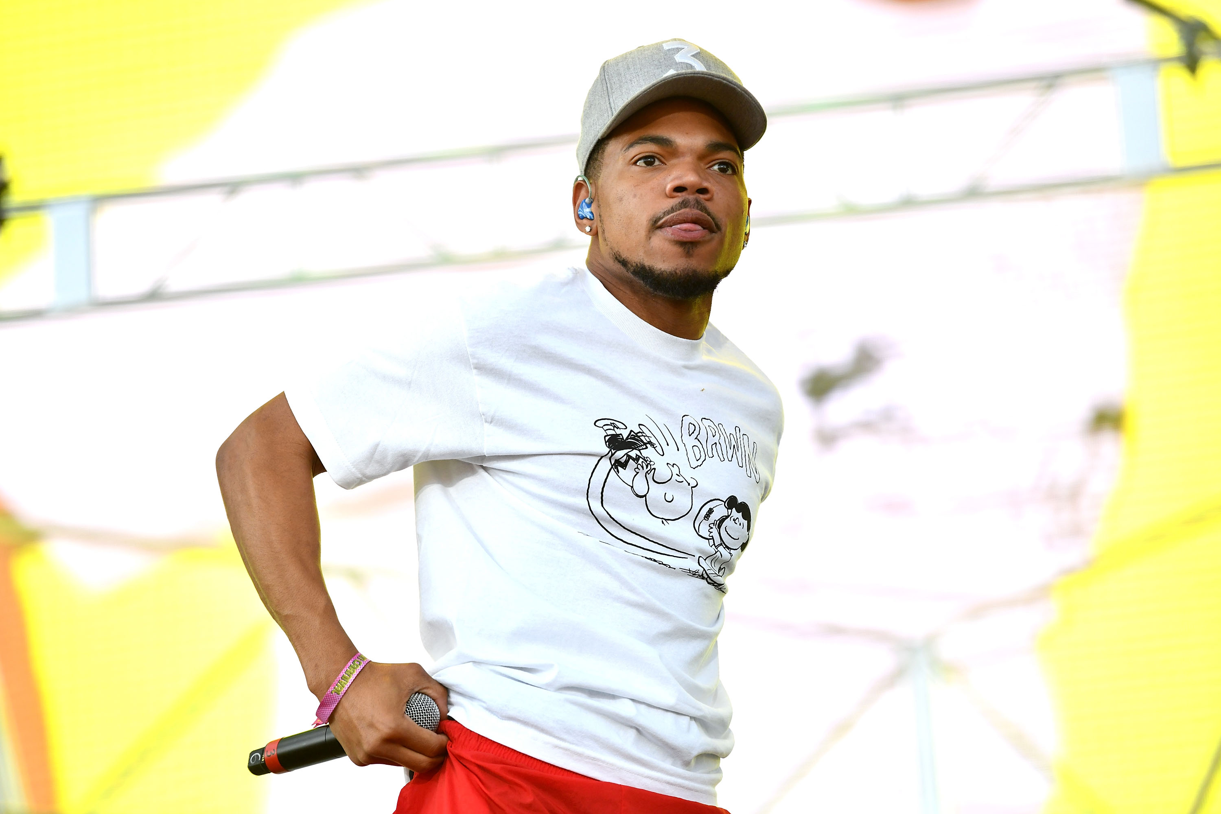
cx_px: 610
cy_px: 407
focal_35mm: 180
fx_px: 6105
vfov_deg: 7.6
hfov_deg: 11.4
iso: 1000
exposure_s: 1/2500
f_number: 4.5
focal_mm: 180
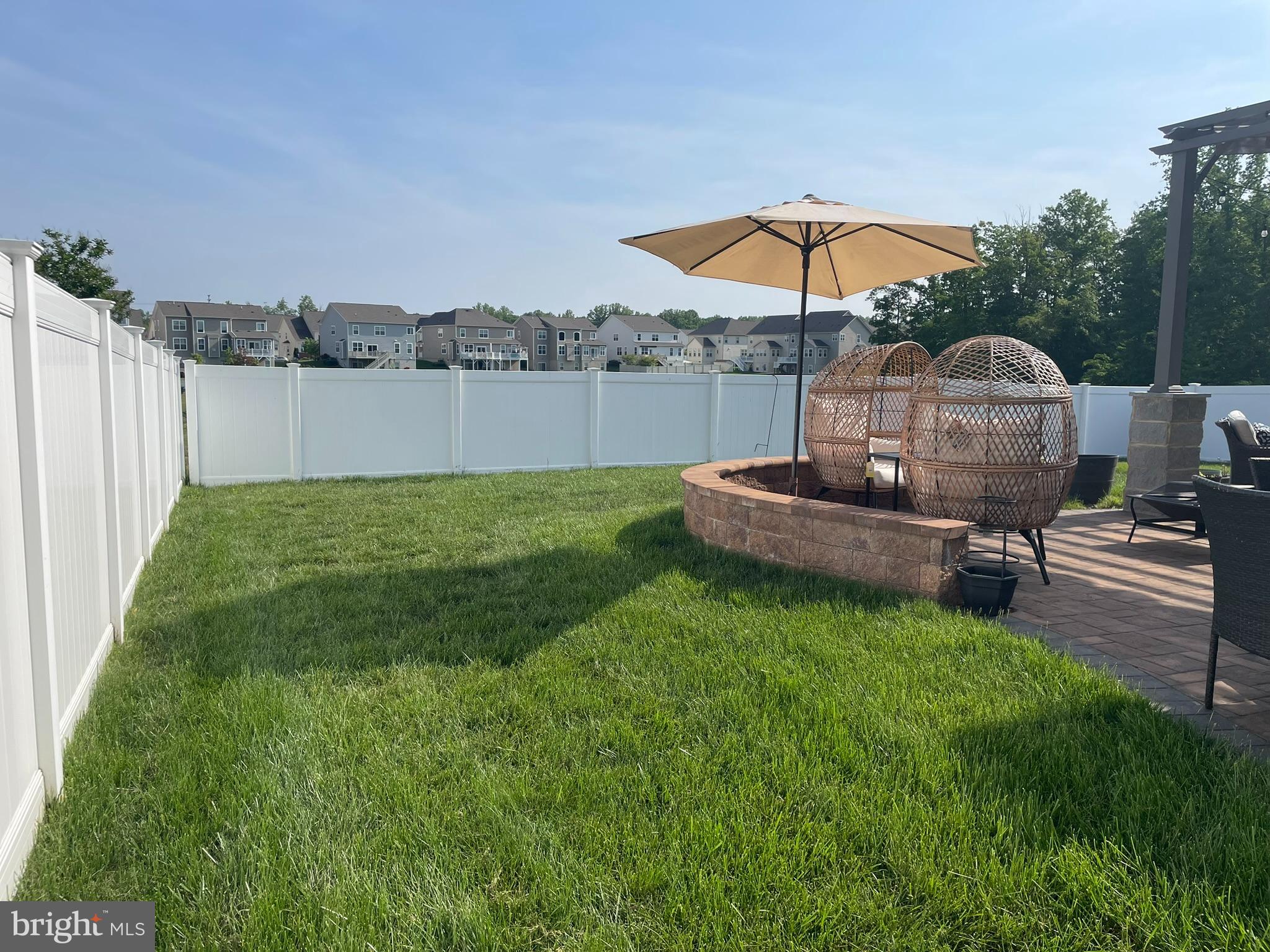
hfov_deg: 67.3
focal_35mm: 26
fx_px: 954
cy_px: 476
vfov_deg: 53.1
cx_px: 635
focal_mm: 4.2
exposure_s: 1/6135
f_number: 1.6
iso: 50
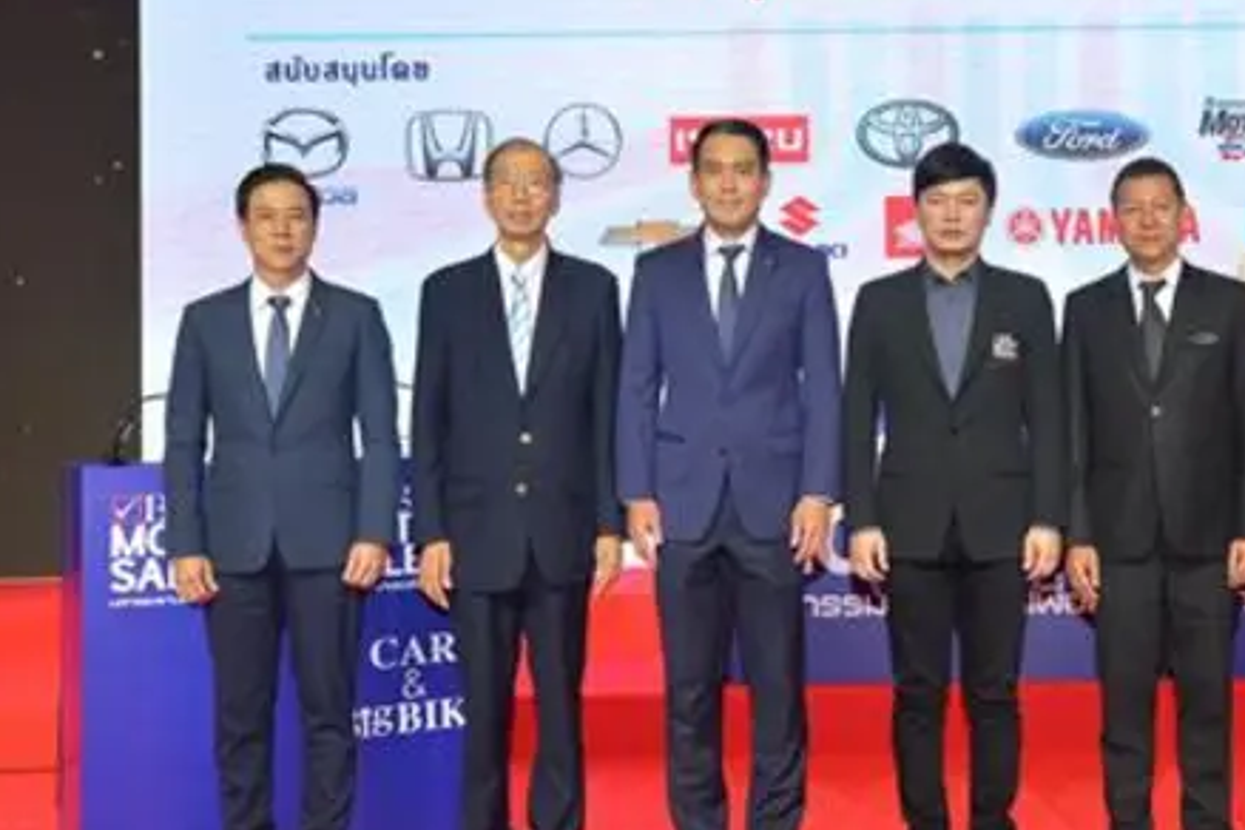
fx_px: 1971
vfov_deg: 23.8
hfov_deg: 34.2
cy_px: 344
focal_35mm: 57
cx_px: 966
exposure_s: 1/200
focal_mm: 32
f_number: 5.6
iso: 1000
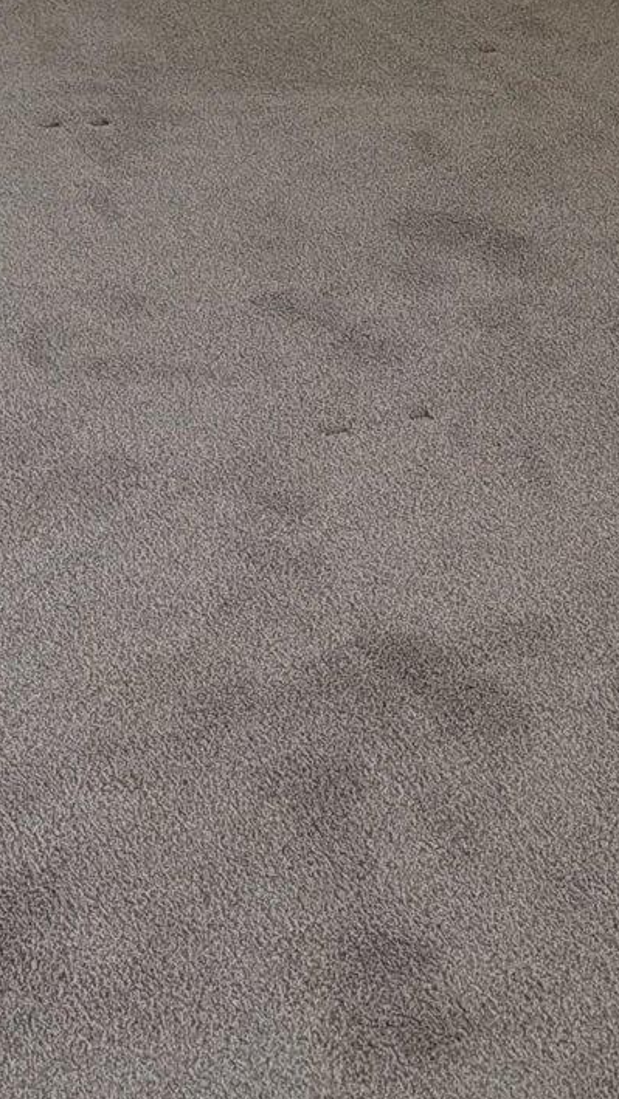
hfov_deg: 14.2
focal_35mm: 85
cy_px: -406
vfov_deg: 22.0
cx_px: 144
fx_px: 2479
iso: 160
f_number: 1.78
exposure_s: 1/216
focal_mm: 6.76
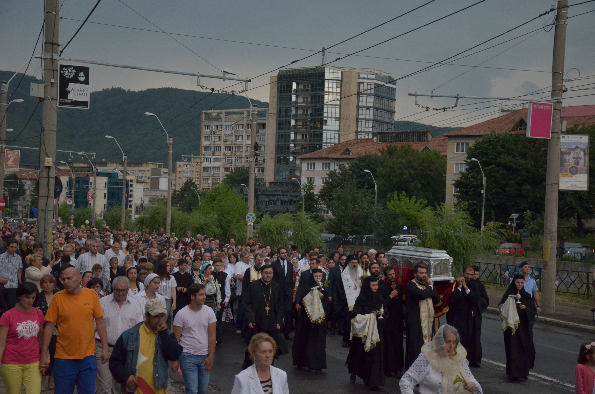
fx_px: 940
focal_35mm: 57
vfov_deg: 23.7
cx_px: 298
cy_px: 197
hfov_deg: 35.1
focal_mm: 38
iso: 1600
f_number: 4.2
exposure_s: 1/250
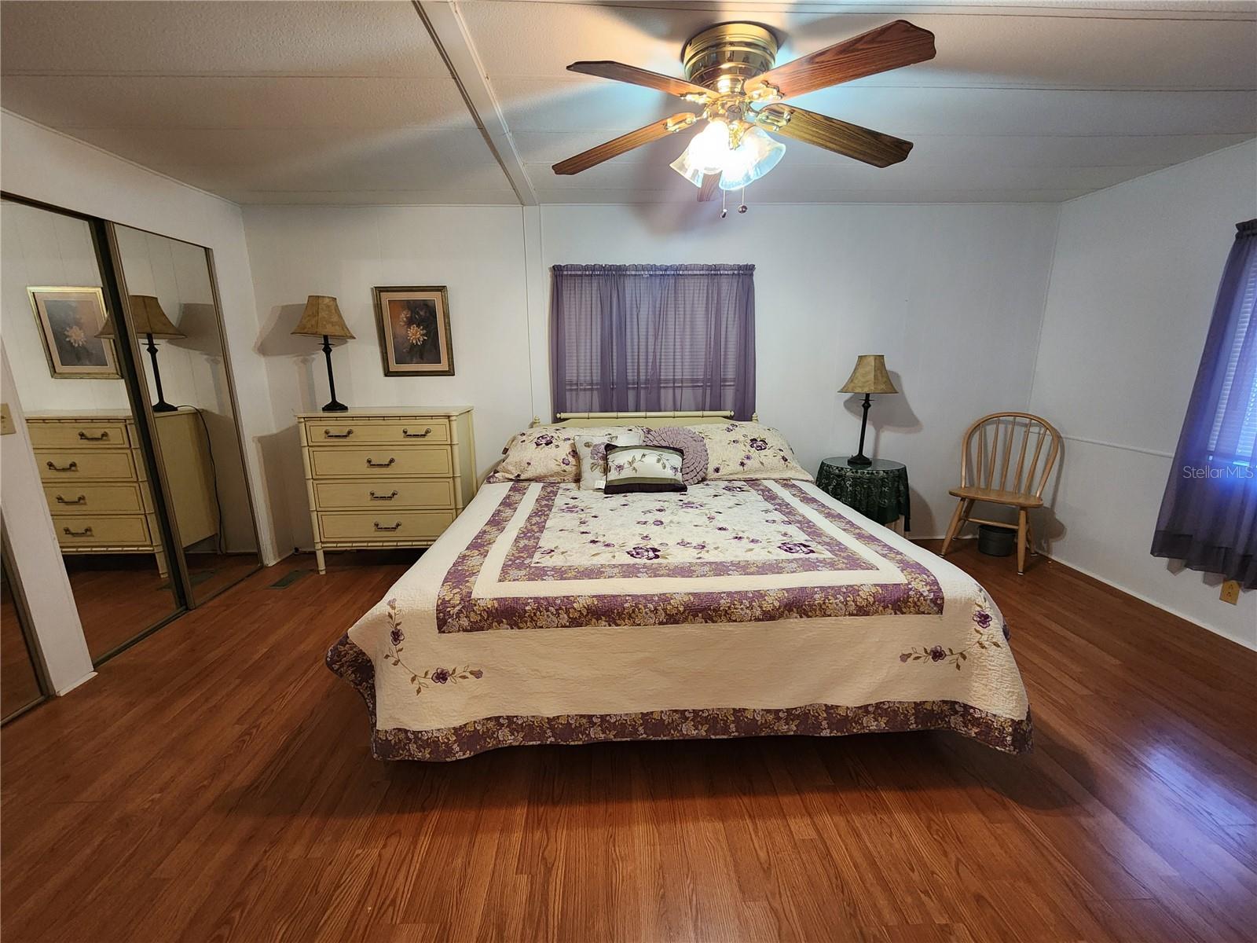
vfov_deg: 89.9
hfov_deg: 106.2
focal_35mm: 13
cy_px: 472
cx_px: 628
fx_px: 472
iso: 400
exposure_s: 1/30
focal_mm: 2.2
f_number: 2.2
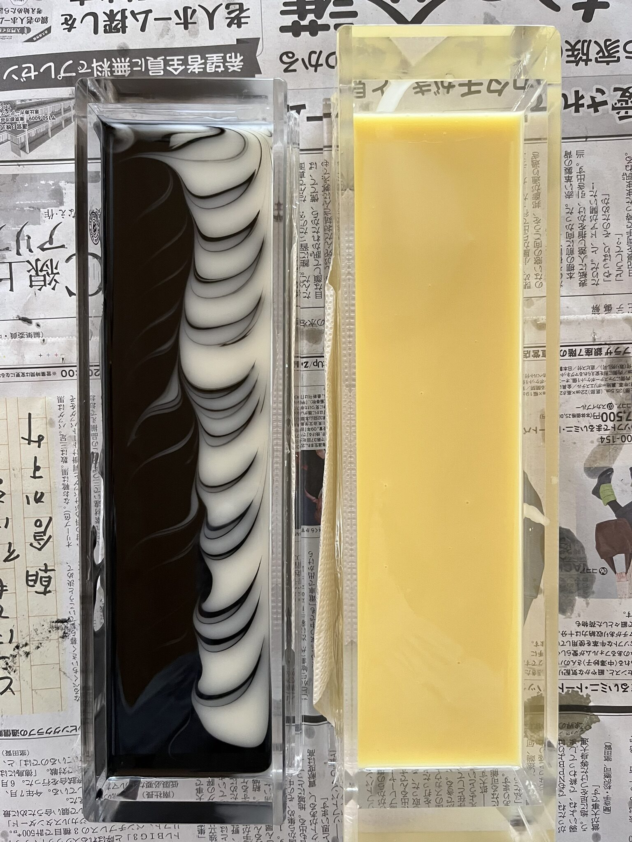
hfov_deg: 53.1
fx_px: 633
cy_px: 421
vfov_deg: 67.3
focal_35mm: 26
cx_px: 316
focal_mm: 5.1
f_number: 1.6
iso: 400
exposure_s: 1/60
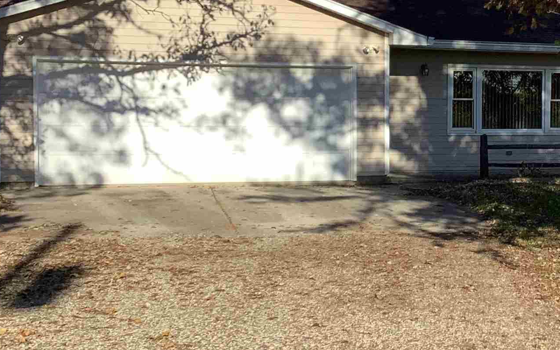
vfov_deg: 16.5
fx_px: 1206
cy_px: 167
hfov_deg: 25.5
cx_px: 478
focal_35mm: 79
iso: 25
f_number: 2.4
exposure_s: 1/1131
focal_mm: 3.3
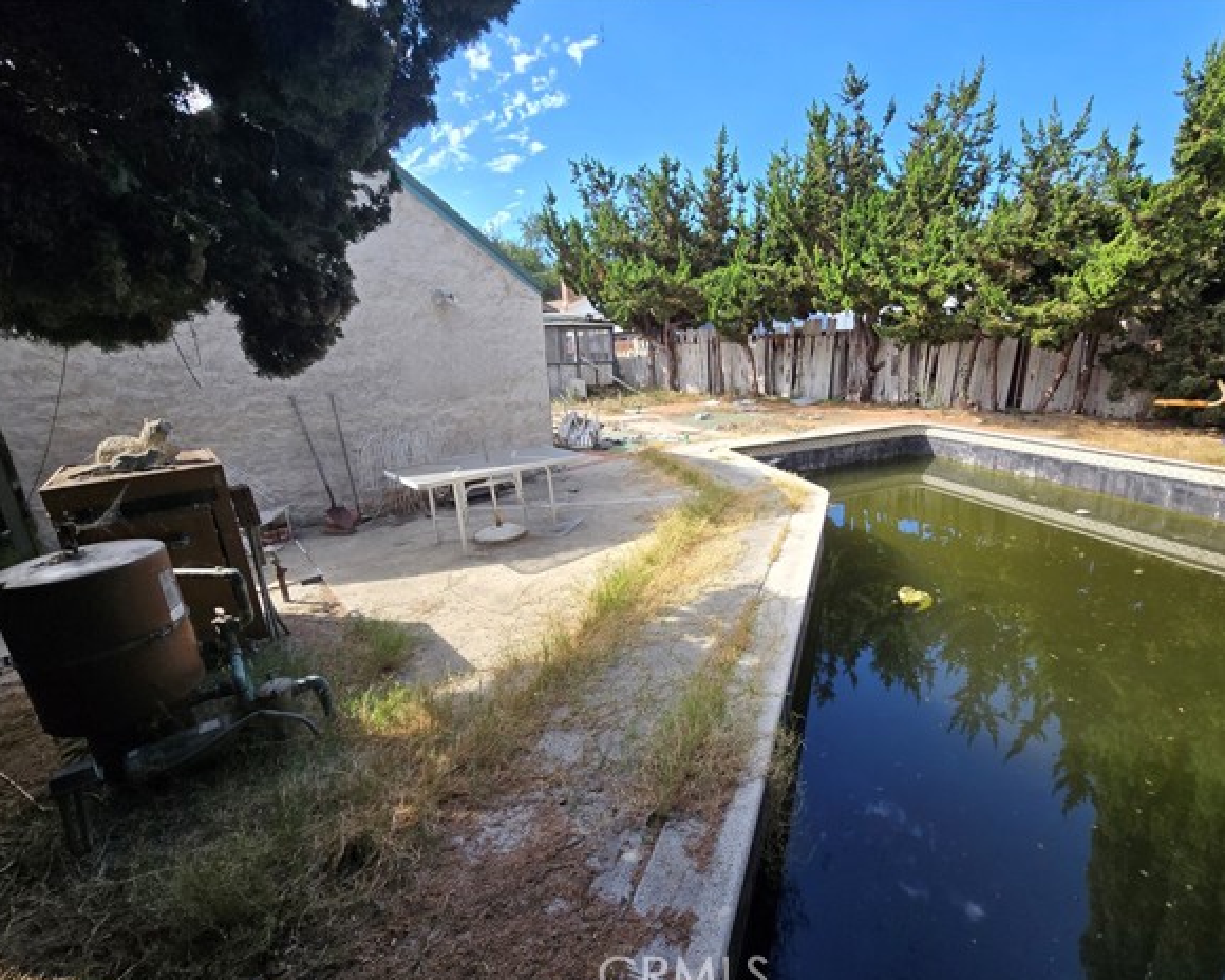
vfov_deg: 88.0
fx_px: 508
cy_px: 498
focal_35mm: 14
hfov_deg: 100.5
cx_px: 655
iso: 50
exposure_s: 1/677
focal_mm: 2.2
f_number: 2.2
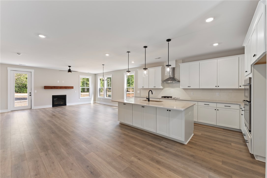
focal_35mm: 14
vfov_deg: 81.2
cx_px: 134
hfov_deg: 104.3
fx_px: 104
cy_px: 89
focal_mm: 14
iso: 400
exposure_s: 1/8
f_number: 5.6
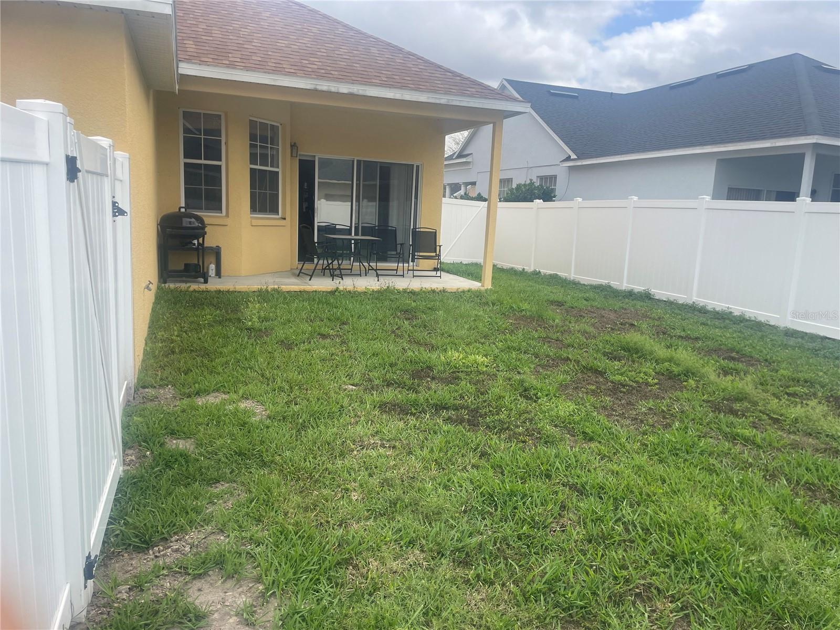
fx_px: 631
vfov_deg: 53.1
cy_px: 315
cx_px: 420
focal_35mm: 26
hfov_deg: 67.3
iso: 32
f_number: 1.6
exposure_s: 1/2747
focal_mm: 4.2
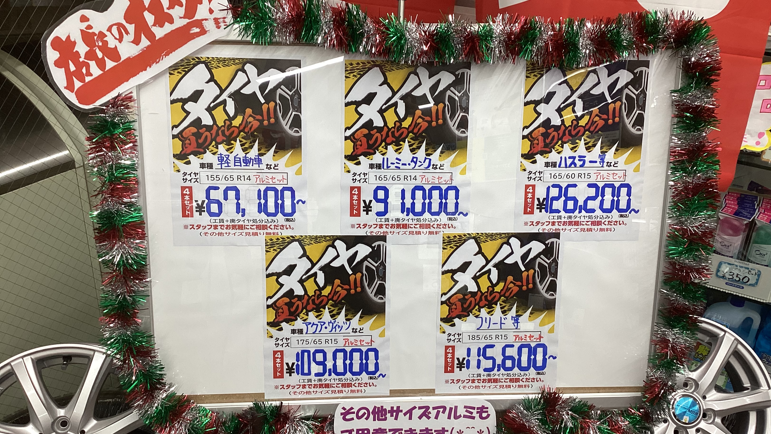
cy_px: 226
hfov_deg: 58.0
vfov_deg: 34.7
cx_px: 388
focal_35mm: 34
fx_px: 695
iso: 80
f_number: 2.4
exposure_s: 1/50
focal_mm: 3.3
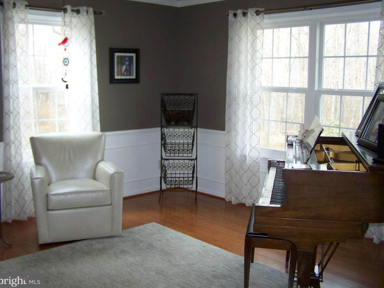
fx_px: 444
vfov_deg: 35.9
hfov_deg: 46.8
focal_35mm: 40
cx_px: 196
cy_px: 138
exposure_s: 1/30
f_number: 2.8
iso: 200
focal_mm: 6.3
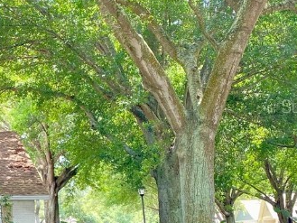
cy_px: 106
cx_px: -96
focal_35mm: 81
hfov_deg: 21.6
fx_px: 695
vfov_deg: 18.2
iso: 40
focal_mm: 4.25
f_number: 1.8
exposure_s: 1/121
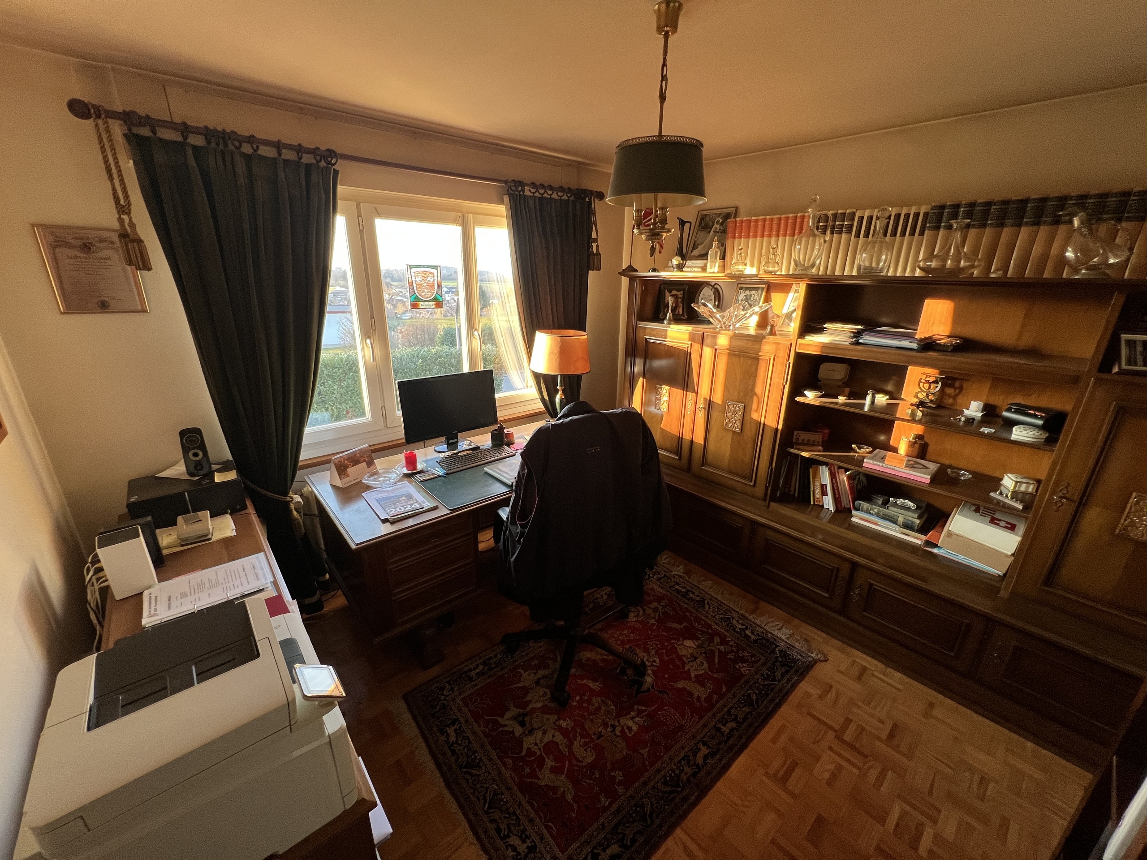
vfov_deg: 89.9
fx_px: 431
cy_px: 430
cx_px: 574
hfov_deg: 106.2
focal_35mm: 13
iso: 200
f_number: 1.8
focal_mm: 1.57
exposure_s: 1/99
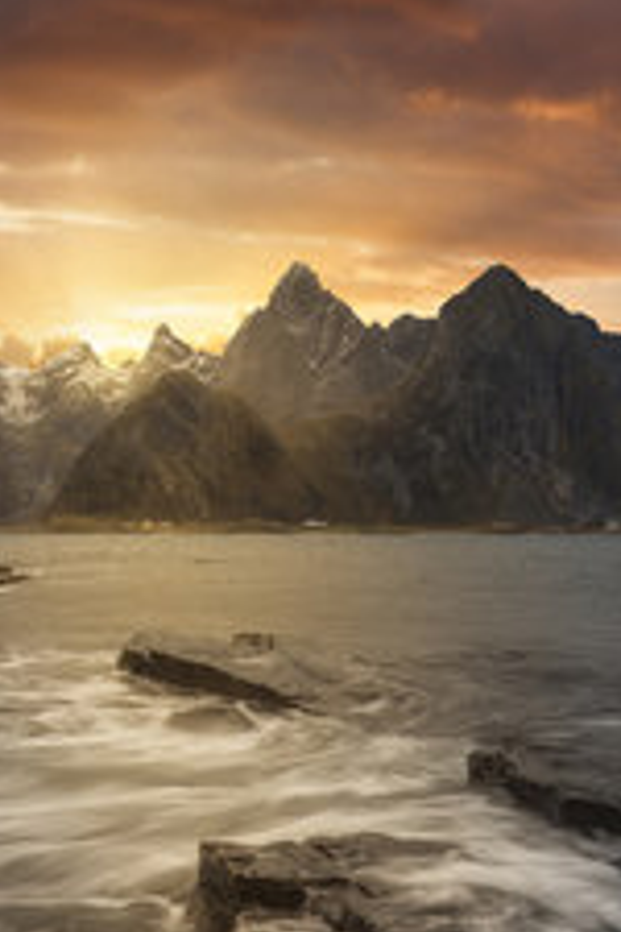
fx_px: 931
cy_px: 853
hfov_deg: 36.7
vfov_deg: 47.3
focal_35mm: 36
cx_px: 385
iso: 50
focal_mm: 18
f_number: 14
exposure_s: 1/3
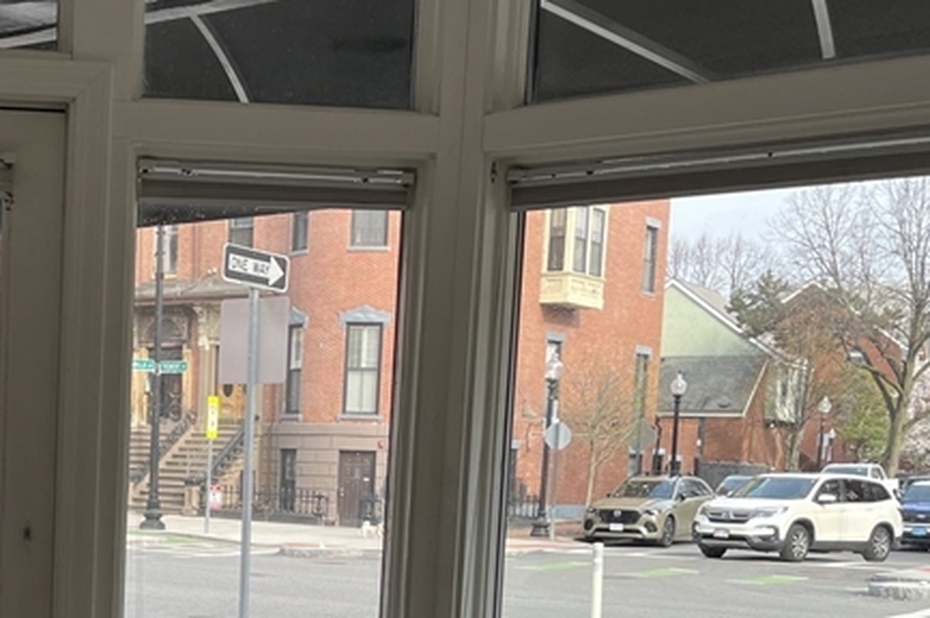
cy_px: 612
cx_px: 127
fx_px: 1652
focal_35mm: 64
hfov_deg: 30.3
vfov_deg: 20.6
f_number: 1.6
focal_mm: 5.1
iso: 50
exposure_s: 1/550
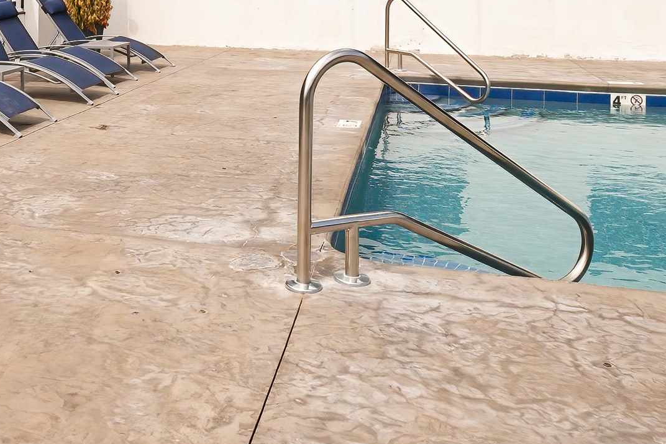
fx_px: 795
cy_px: -35
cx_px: 90
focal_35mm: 43
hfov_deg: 42.4
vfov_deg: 28.5
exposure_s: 1/80
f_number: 9
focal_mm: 10
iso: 100
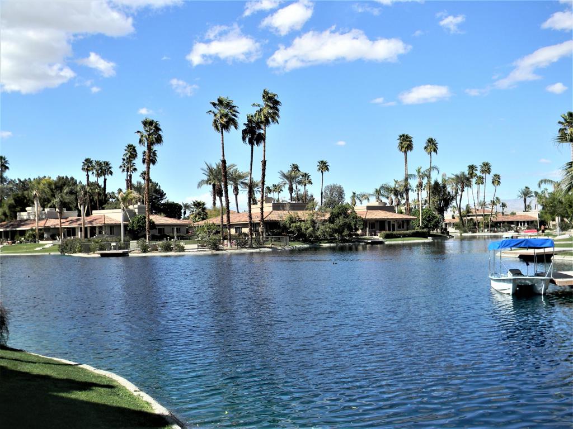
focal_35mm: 36
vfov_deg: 39.7
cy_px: 214
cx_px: 286
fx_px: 596
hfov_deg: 51.4
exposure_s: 1/701
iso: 80
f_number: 3.7
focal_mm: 6.4
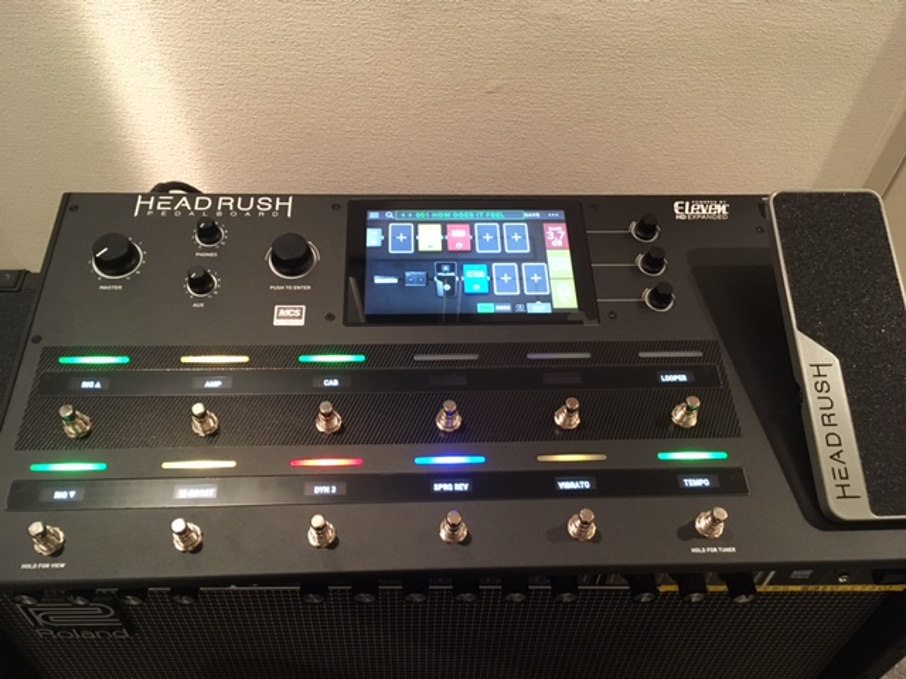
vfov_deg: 48.2
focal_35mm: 29
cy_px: 340
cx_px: 453
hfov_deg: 61.7
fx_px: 759
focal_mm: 4.15
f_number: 2.2
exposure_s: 1/20
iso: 200
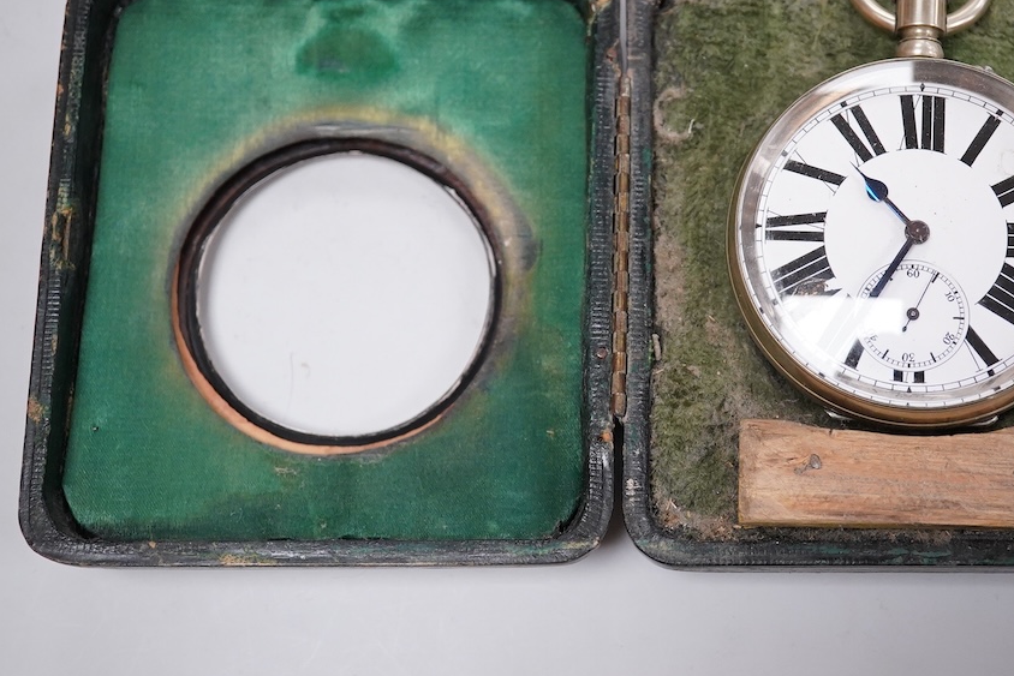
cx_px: 631
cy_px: 234
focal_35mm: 60
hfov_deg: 33.2
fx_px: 1690
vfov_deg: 22.6
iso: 2500
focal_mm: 30
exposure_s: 1/400
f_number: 6.3
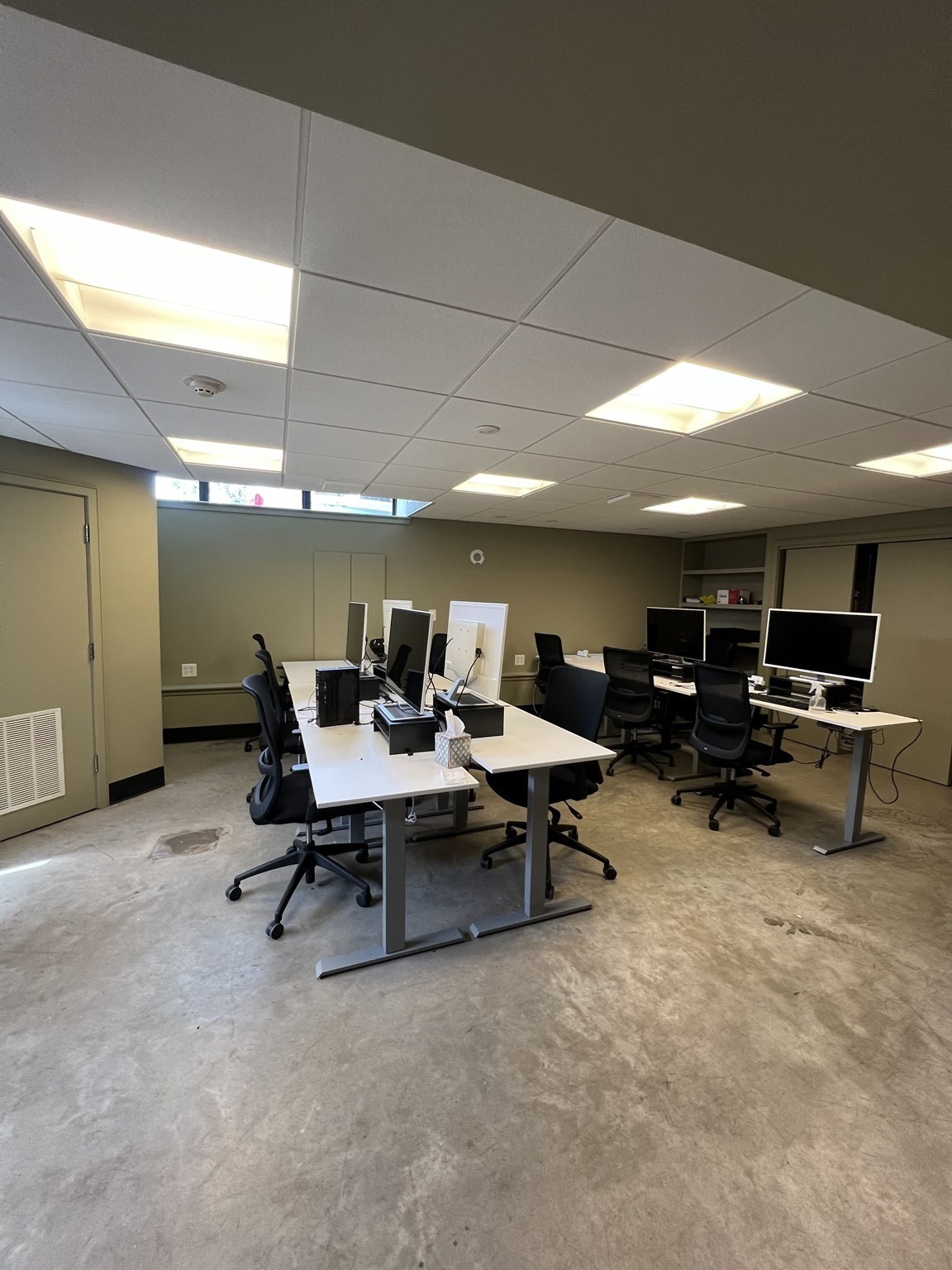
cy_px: 635
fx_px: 477
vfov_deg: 106.2
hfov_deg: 89.9
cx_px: 476
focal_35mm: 13
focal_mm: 1.57
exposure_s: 1/120
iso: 200
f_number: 1.8
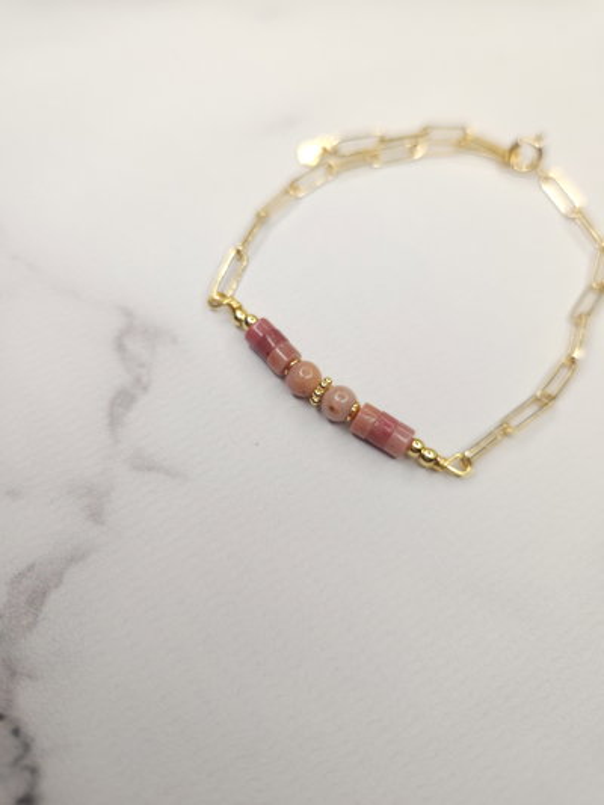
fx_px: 535
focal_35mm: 23
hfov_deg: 58.9
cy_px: 402
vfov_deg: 73.9
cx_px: 302
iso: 50
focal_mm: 5.4
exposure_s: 1/30
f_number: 1.8
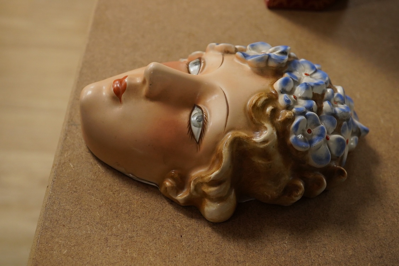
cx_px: 200
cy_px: 133
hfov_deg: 43.6
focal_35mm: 45
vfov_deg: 29.9
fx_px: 499
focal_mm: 30
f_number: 9
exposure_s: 1/160
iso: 2500
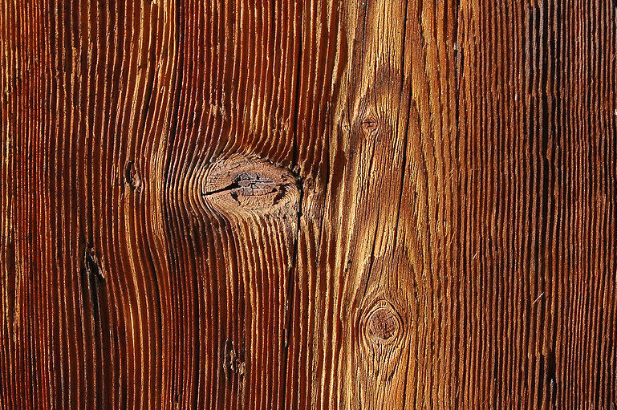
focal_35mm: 129
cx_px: 365
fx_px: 2205
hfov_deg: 15.9
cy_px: 280
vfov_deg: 10.6
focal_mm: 55
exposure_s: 1/350
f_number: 9.5
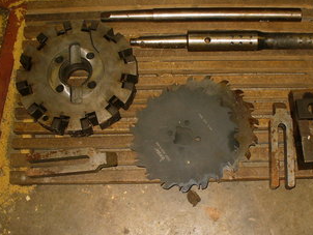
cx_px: 184
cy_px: 125
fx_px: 443
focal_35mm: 49
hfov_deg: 38.8
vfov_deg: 29.7
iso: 125
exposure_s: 1/30
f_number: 2.8
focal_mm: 6.1
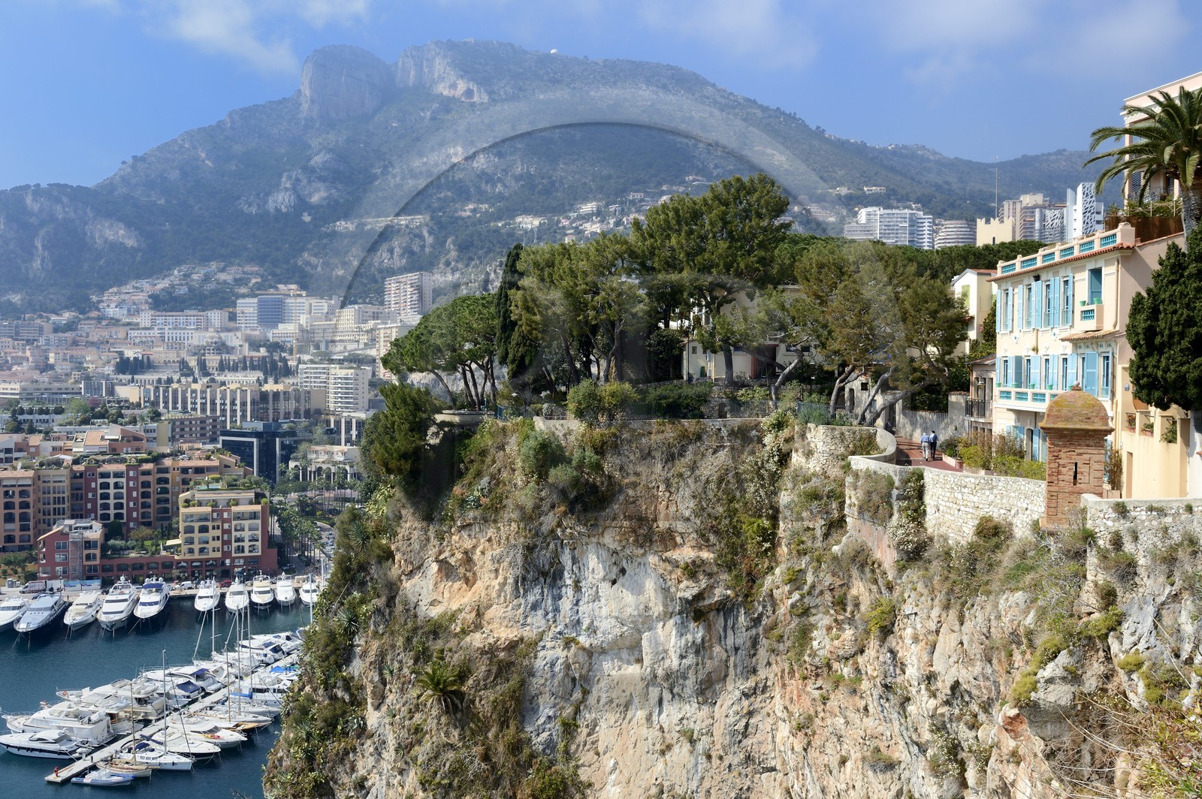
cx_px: 601
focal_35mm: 29
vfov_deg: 44.9
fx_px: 967
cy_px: 400
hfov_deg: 63.7
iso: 200
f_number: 11
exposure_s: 1/200
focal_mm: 29
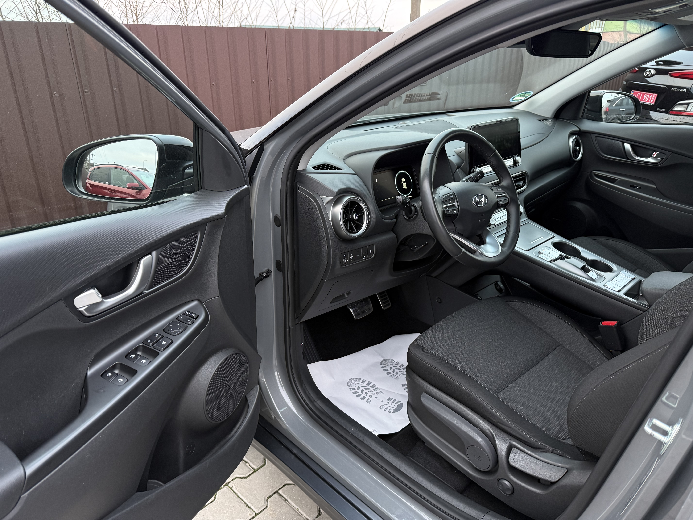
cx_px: 346
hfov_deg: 71.6
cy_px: 260
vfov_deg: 56.8
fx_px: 480
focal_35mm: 24
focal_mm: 6.76
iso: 200
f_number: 1.78
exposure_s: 1/97
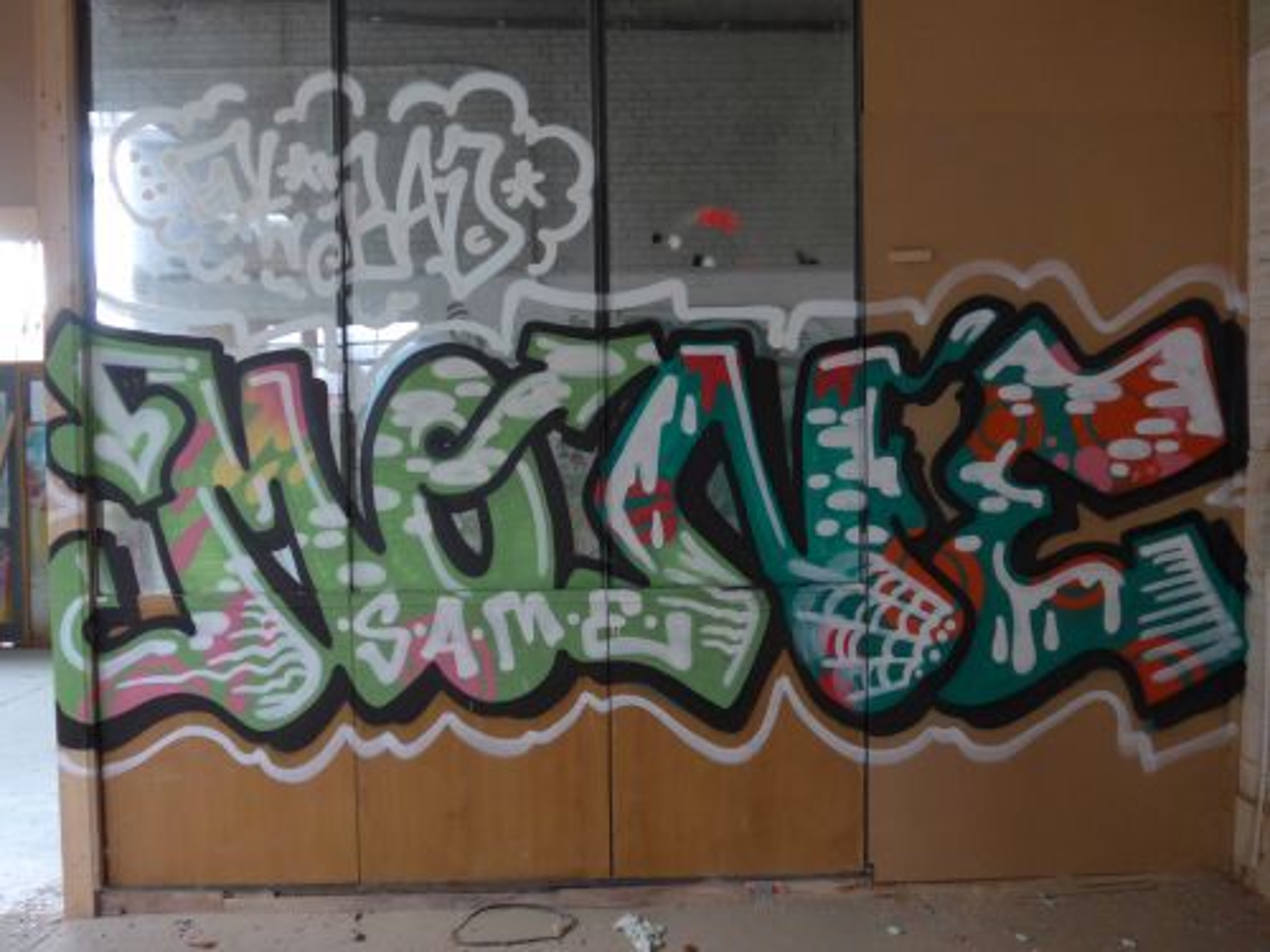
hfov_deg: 61.7
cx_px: 635
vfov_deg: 48.2
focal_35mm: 29
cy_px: 476
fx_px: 1064
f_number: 2
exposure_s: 1/13
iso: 400
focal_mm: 6
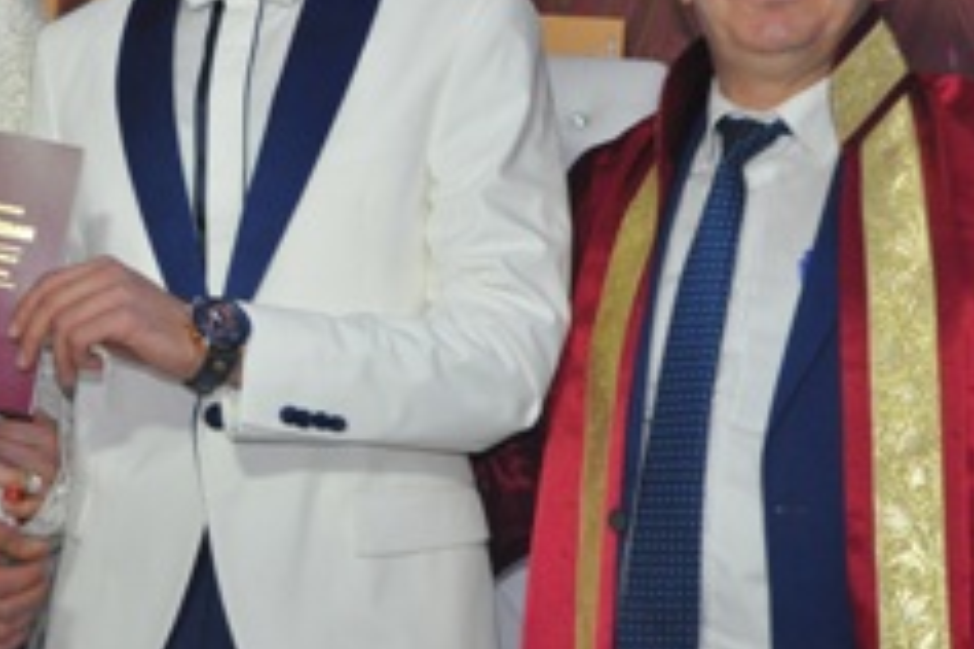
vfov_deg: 15.5
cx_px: 255
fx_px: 2379
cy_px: 185
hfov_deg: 22.9
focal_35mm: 88
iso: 800
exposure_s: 1/60
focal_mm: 31
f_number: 4
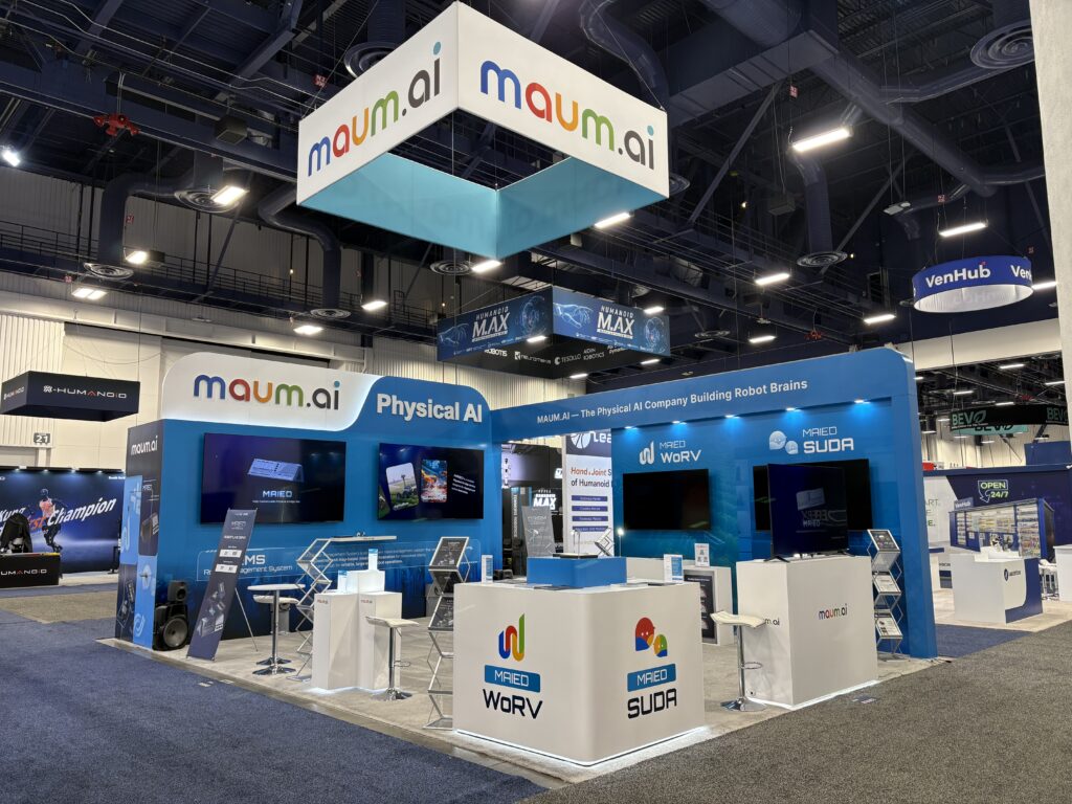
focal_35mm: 26
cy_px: 402
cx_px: 536
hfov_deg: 67.3
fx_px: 805
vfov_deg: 53.1
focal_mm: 5.96
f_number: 1.6
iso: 80
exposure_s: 1/120
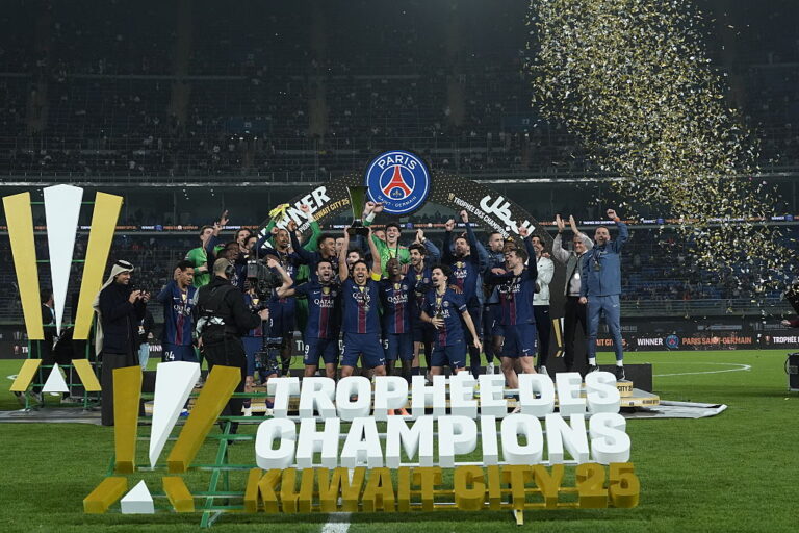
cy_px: 266
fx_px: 1354
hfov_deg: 32.9
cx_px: 400
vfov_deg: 22.3
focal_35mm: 61
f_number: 6.3
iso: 4000
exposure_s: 1/1250
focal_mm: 61
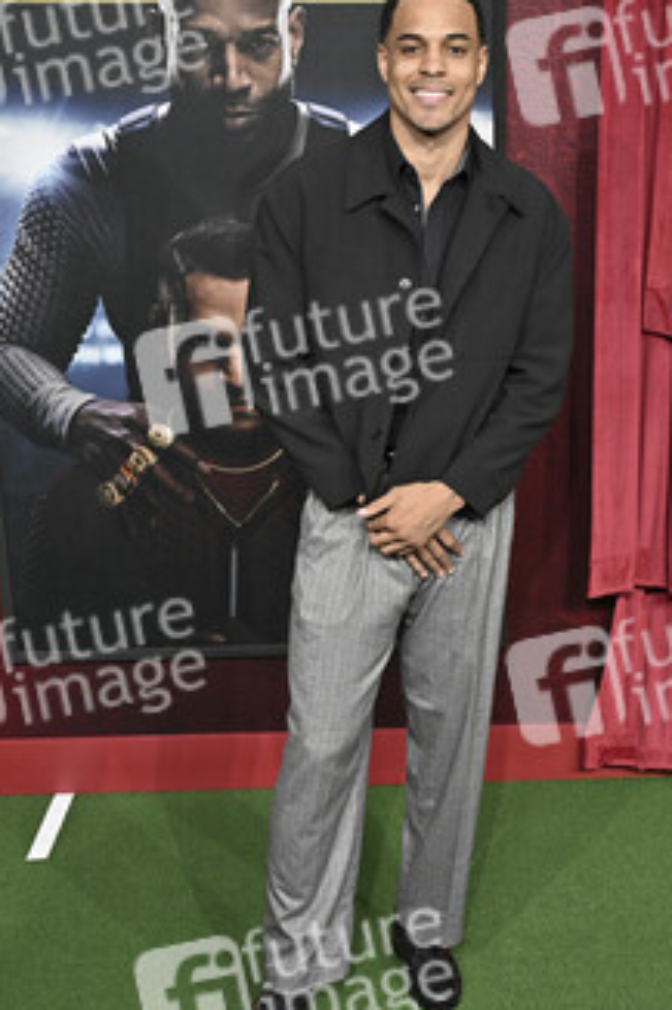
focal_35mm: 43
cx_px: 384
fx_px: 1205
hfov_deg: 31.1
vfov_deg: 45.4
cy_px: 517
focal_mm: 35
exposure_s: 1/400
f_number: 6.3
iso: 320
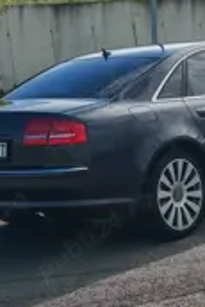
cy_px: 129
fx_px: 989
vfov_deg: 17.6
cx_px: 157
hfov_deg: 11.8
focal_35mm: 116
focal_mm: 6.83
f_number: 2.8
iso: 50
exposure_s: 1/5700
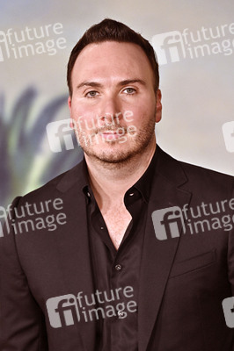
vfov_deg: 13.7
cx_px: 117
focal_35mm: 150
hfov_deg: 9.1
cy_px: 176
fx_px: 1465
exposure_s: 1/320
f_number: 4
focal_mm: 150
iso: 3200
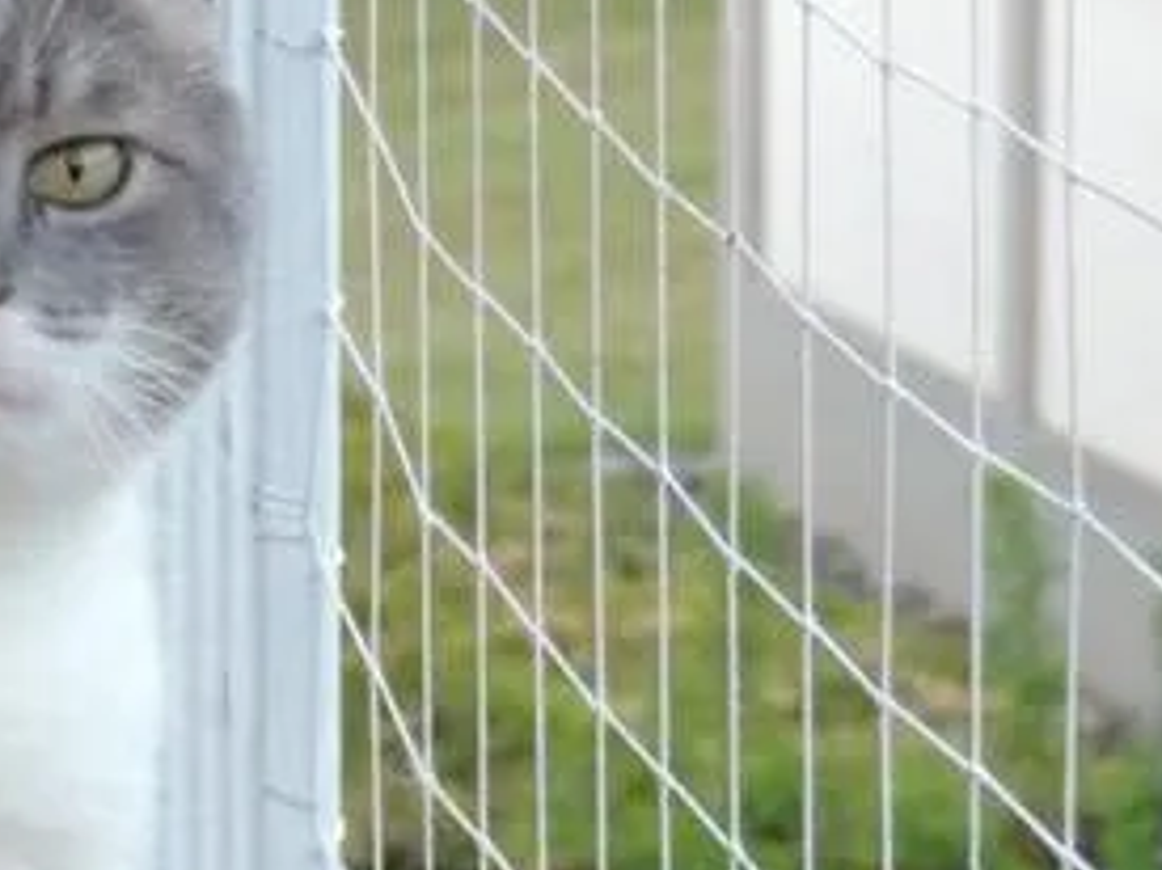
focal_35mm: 291
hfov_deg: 6.7
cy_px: 959
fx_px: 9764
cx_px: -423
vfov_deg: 5.1
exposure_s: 1/50
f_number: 4.1
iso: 400
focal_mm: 17.8
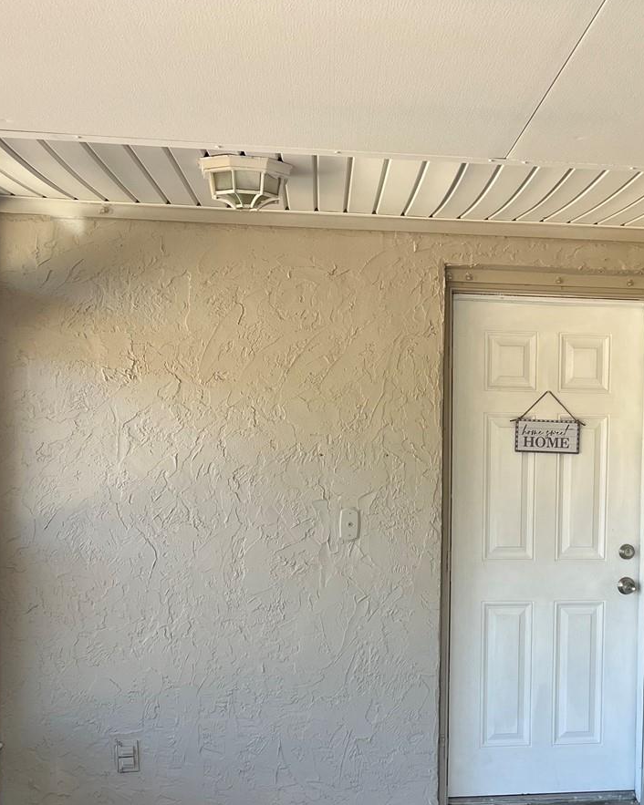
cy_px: 536
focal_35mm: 46
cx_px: 488
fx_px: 1096
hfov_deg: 32.1
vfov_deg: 39.9
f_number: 1.6
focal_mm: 5.1
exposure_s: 1/124
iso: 32
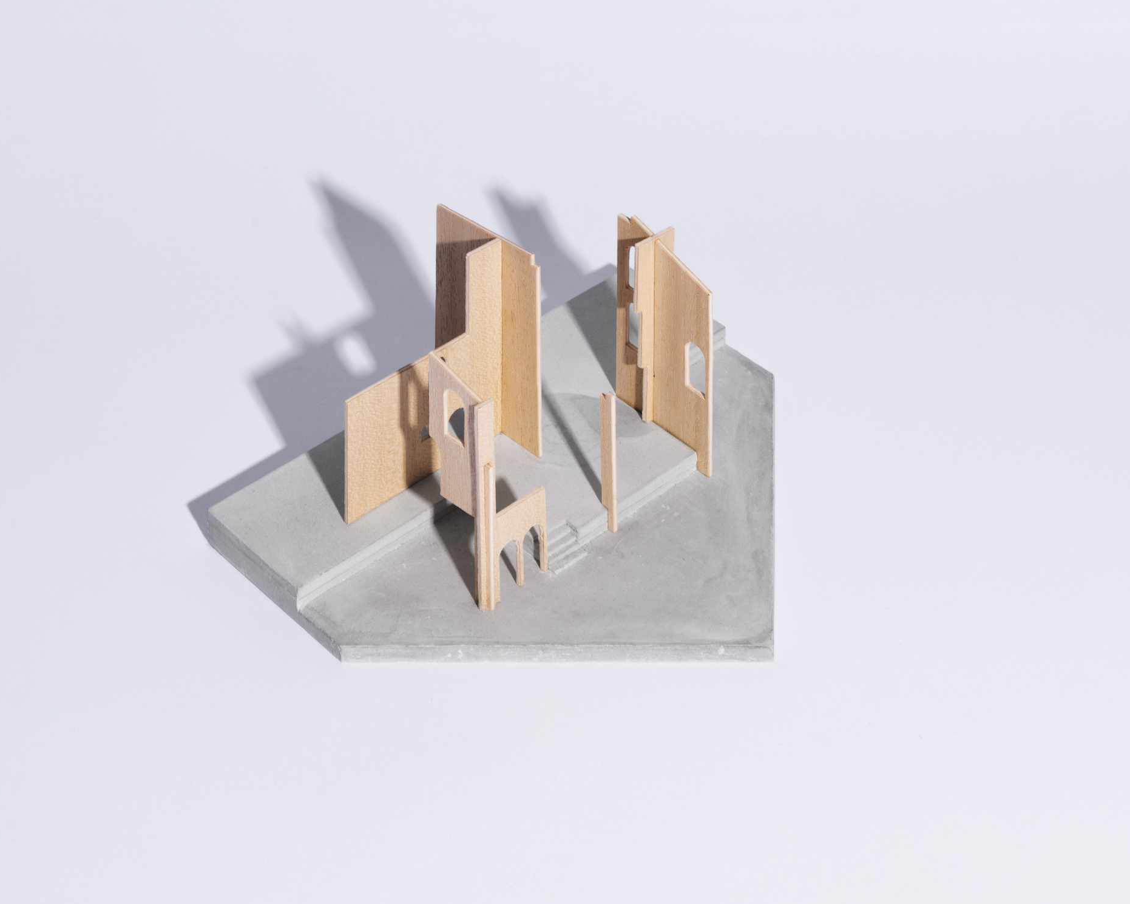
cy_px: 455
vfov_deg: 12.1
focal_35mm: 128
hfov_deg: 15.0
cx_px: 530
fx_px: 4280
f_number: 9
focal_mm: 61
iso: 200
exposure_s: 1/60
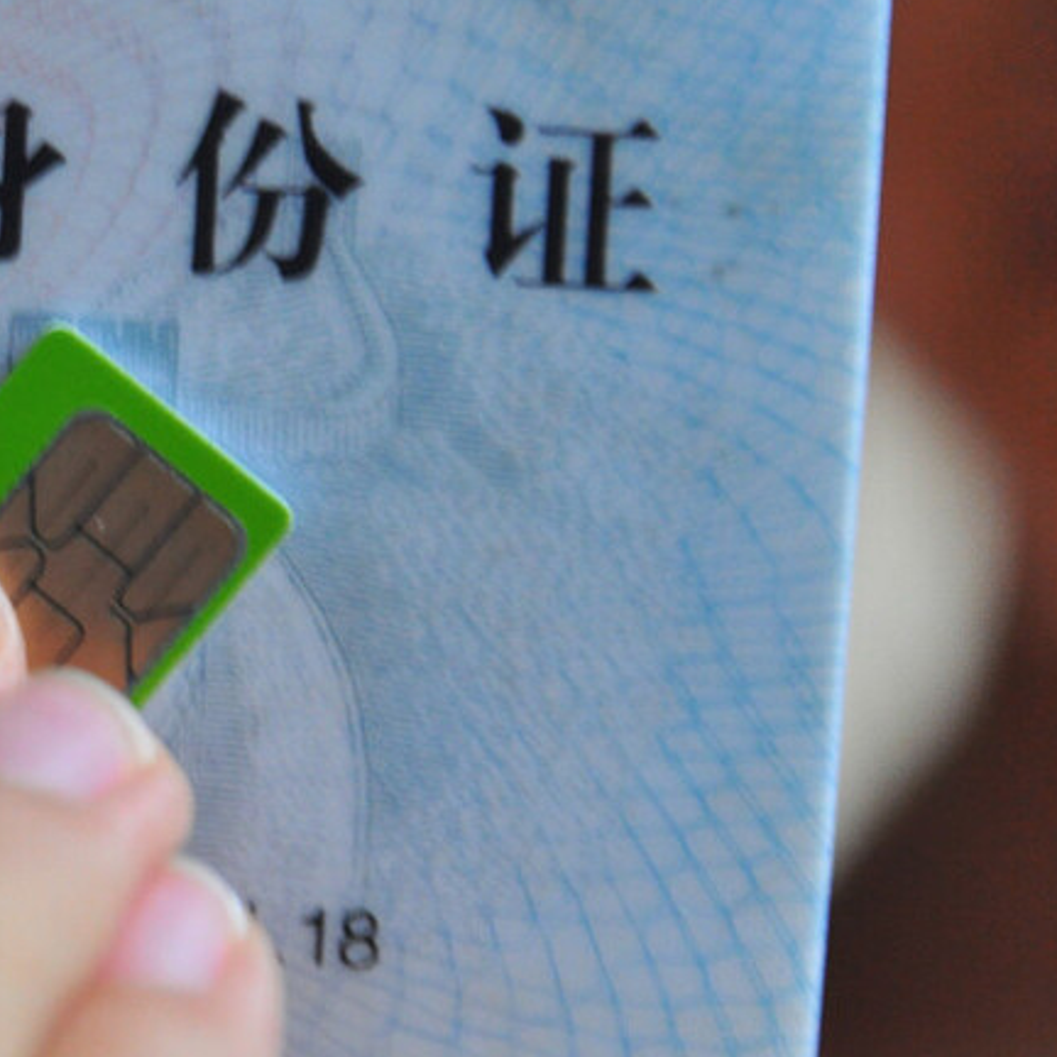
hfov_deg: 9.7
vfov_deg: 9.9
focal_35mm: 177
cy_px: 409
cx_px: -262
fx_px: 6115
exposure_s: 1/20
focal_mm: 50
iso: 800
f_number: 2.8
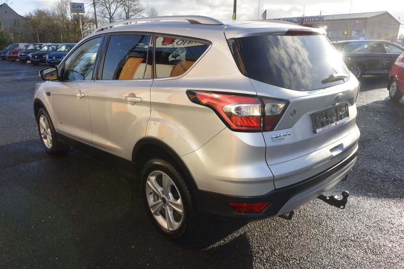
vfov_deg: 47.9
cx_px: 202
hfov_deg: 67.4
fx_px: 303
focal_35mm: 27
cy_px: 134
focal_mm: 10
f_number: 8
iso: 160
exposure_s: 1/250
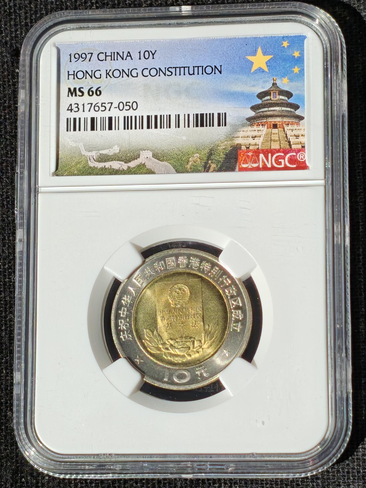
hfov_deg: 13.3
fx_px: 1565
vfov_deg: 17.7
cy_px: 244
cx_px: 183
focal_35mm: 111
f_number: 1.5
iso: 50
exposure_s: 1/3349
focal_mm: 4.94
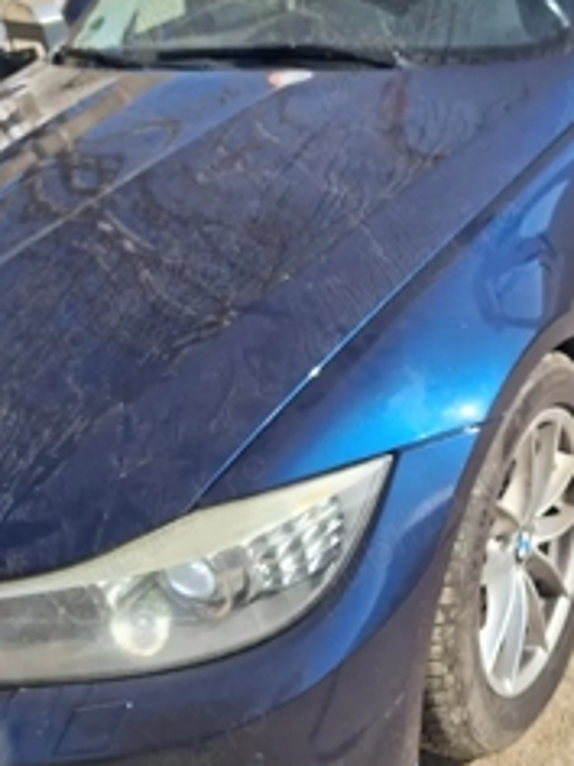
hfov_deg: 35.3
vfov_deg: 47.6
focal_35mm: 39
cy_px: 315
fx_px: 862
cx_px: 480
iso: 40
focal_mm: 5.54
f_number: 1.8
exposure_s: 1/2500
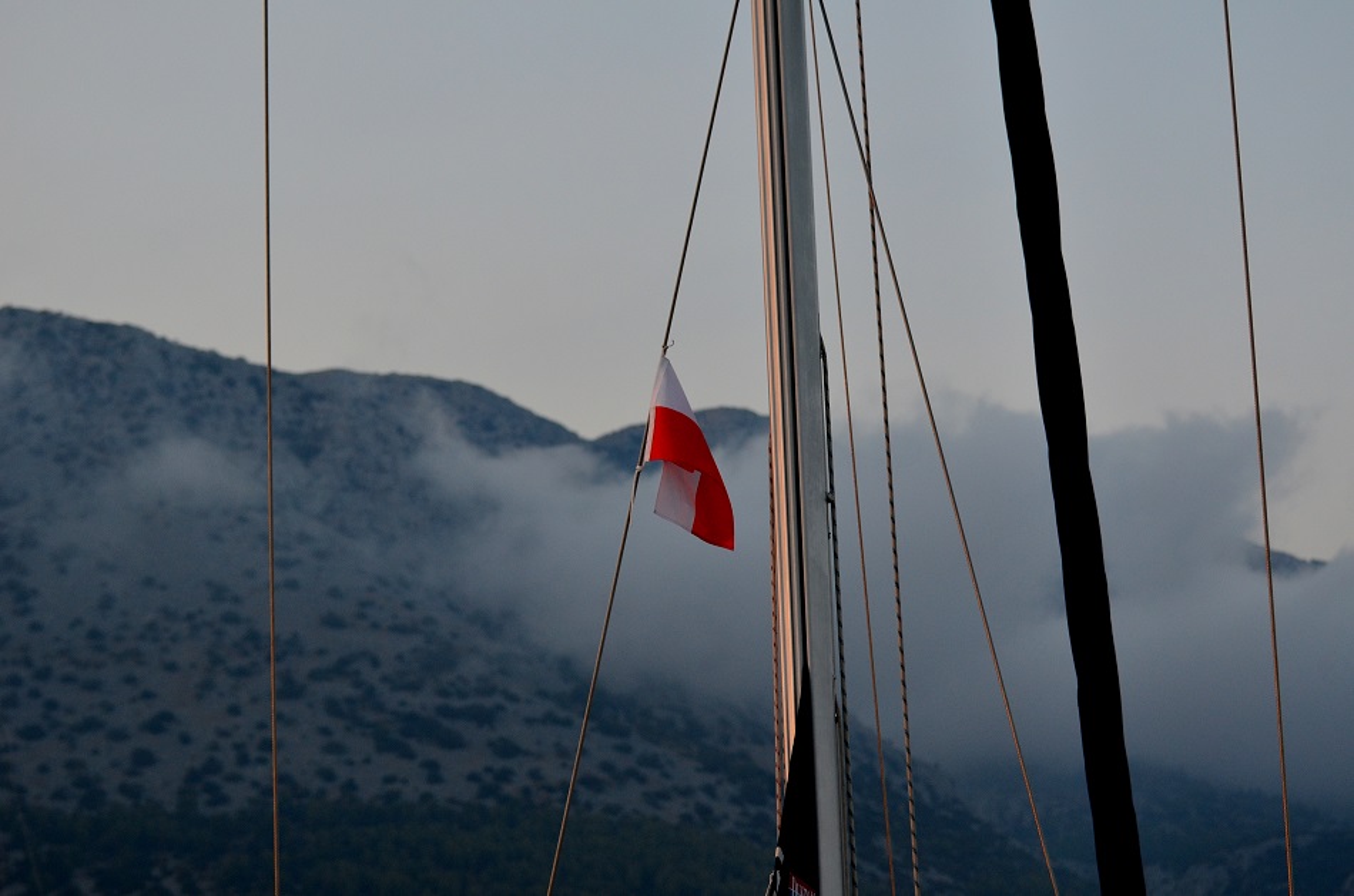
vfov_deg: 13.0
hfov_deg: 19.5
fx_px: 3941
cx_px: 677
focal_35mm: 105
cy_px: 448
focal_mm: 70
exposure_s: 1/640
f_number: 5
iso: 640
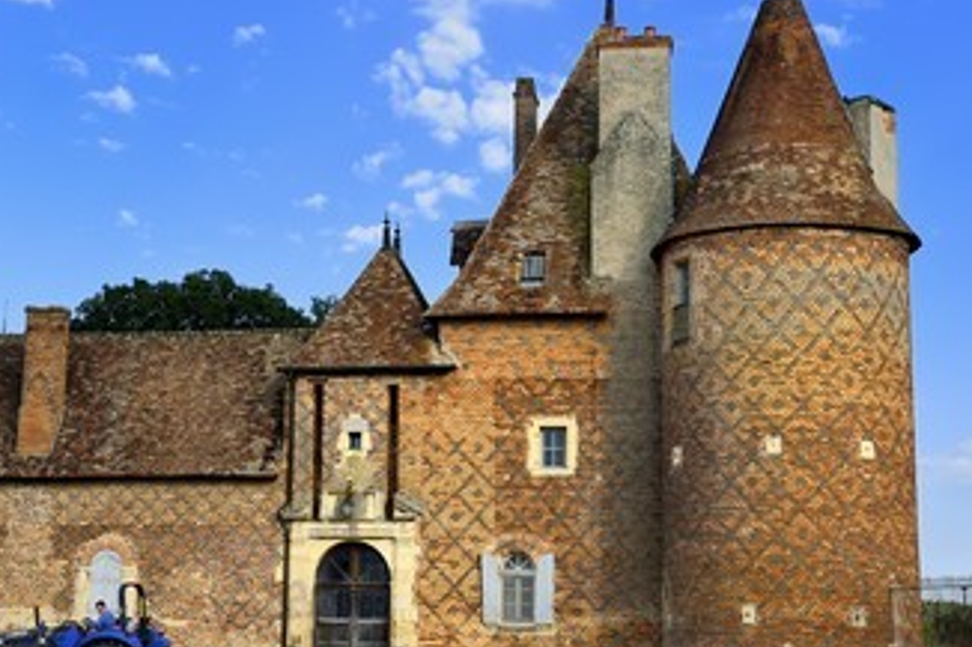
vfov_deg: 20.3
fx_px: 1808
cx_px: 391
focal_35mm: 67
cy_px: 346
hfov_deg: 30.0
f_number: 13
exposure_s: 1/250
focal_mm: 52
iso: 250
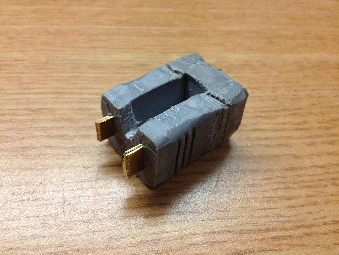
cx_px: 170
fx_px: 343
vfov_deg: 40.7
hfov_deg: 52.6
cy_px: 128
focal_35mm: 35
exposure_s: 1/60
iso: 64
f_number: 2.4
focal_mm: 4.28
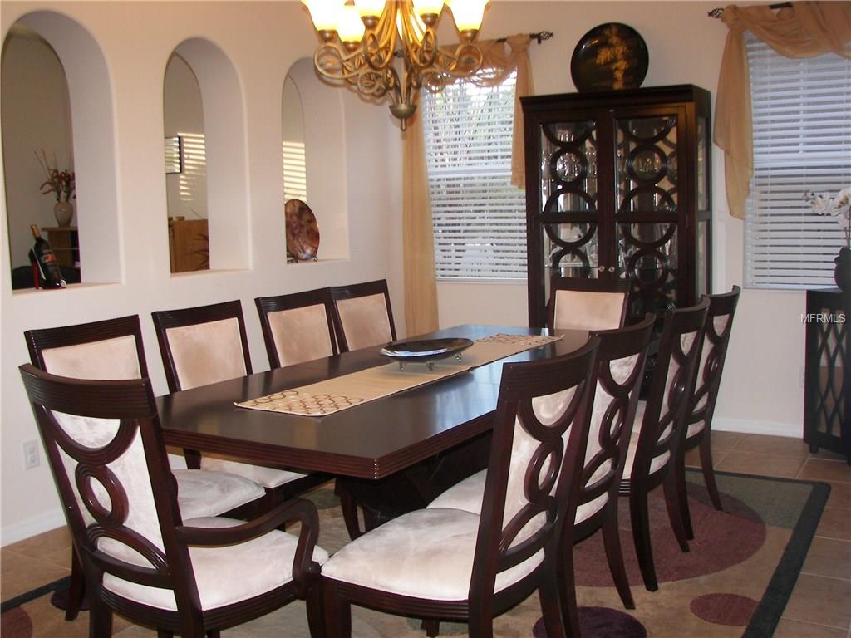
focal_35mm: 36
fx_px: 885
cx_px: 426
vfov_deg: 39.7
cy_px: 319
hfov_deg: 51.4
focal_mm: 6
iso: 100
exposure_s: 1/30
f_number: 2.8
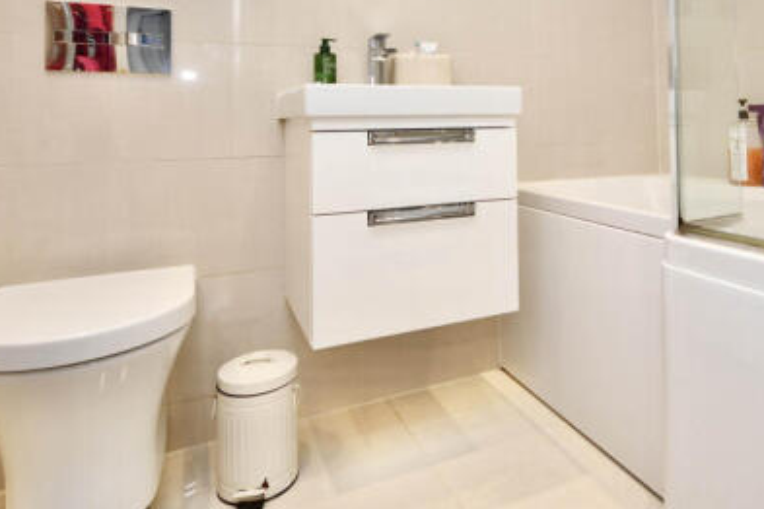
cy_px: 98
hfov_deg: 70.1
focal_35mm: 25
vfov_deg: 48.3
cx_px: 487
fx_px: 531
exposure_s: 1/60
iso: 220
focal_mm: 10
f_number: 4
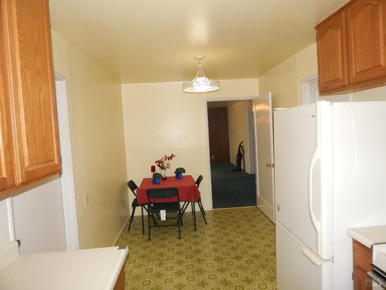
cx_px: 193
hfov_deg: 73.9
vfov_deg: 58.9
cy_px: 145
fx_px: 256
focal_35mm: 23
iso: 320
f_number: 6
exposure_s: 1/30
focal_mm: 4
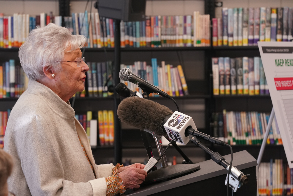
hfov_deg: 12.2
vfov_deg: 8.2
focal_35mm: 168
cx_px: 146
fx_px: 1368
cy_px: 98
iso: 4000
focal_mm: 168
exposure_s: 1/250
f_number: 8
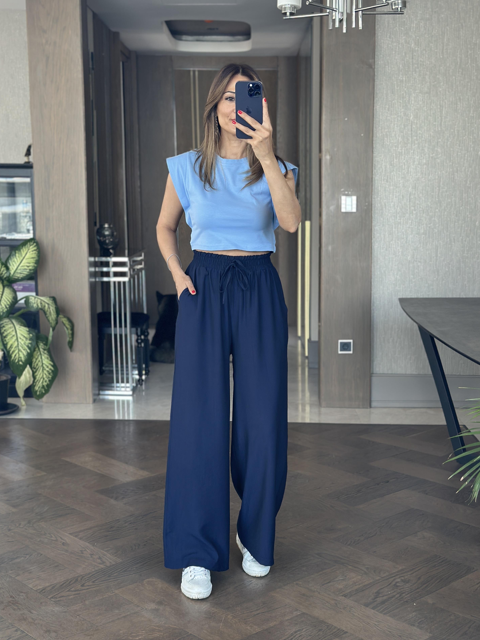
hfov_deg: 28.6
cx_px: 234
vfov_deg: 37.5
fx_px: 943
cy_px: 324
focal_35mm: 51
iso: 125
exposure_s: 1/88
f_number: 1.78
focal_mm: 6.86
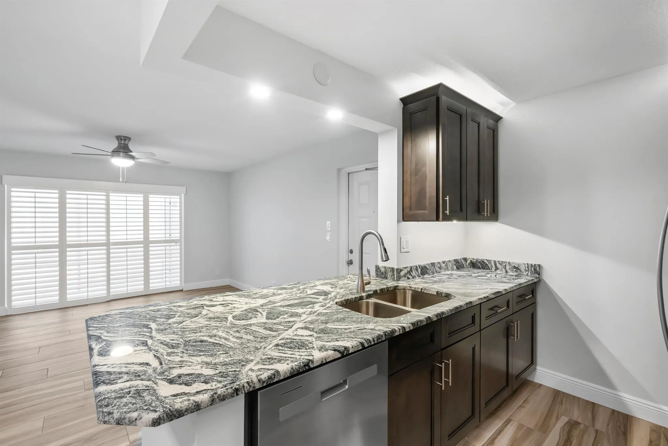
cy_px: 223
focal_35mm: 16
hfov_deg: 96.7
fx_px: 297
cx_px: 334
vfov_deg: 73.8
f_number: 8
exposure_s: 1/1.25
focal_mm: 16
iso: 1600
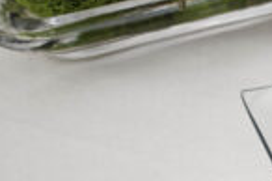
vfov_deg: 9.1
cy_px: 240
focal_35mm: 148
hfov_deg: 12.6
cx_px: 499
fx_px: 1117
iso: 200
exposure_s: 1/125
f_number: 2.8
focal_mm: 24
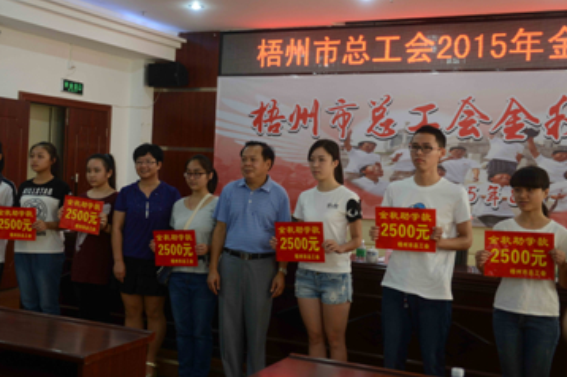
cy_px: 173
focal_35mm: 48
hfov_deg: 41.1
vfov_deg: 28.0
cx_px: 253
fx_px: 755
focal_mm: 35
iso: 500
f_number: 2.8
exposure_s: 1/80
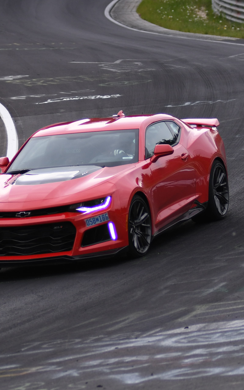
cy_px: 265
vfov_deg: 6.3
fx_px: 3523
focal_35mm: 331
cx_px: 64
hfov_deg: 4.0
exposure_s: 1/3200
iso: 400
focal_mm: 100
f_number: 2.8
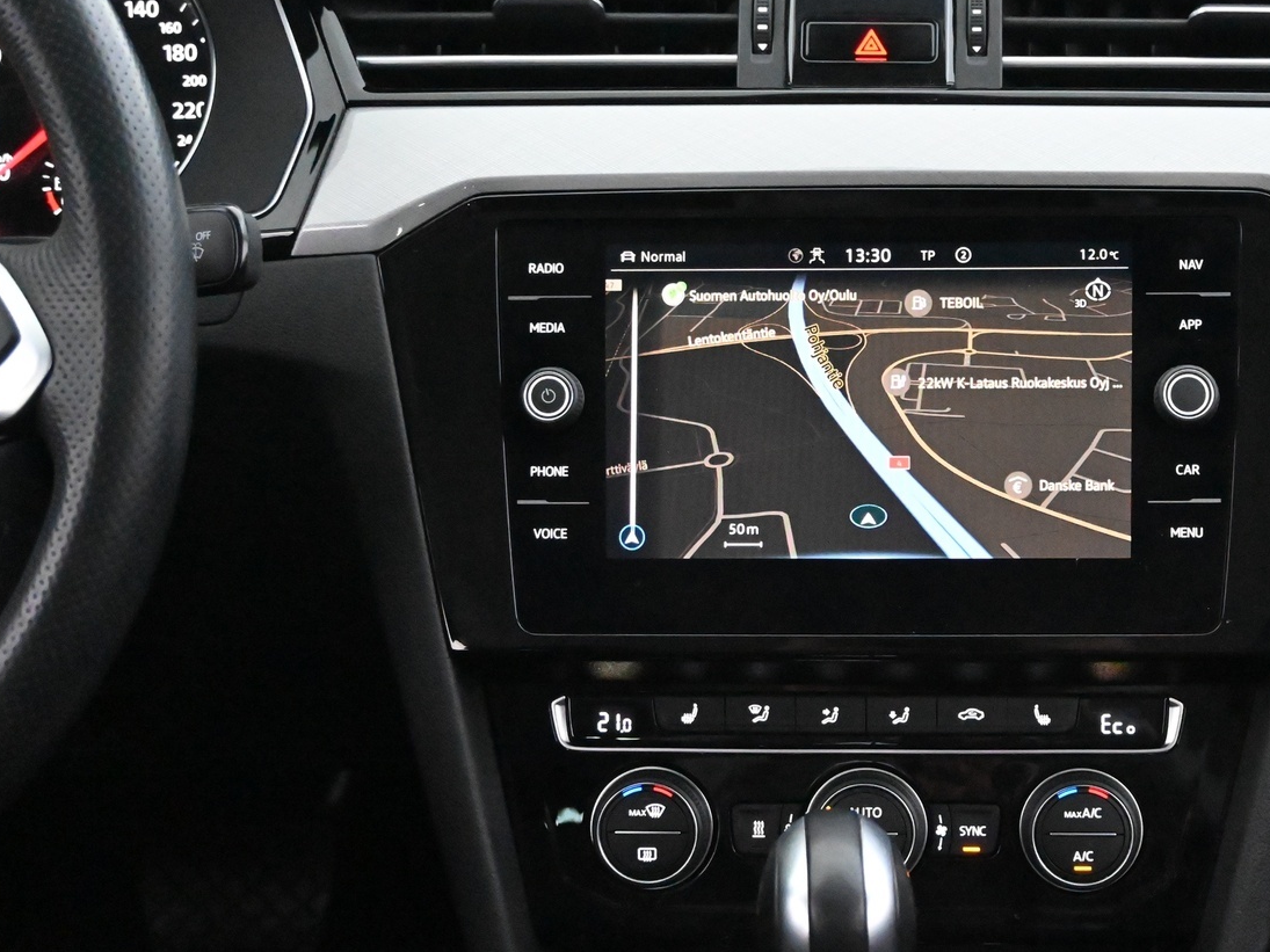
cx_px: 871
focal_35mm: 65
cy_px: 504
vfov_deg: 22.6
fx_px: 2387
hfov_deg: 29.5
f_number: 4.8
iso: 14400
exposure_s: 1/50
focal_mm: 30.5
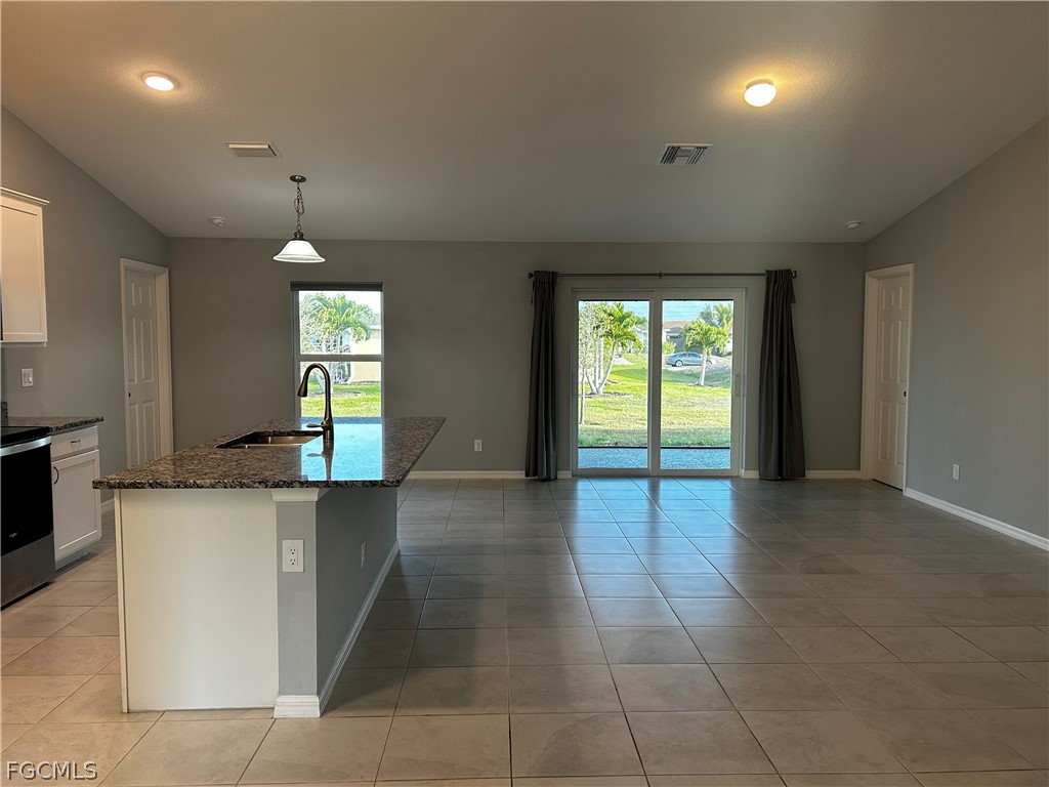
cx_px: 524
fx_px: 788
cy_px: 394
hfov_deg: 67.3
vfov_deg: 53.1
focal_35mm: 26
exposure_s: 1/120
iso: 100
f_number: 1.5
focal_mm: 5.7
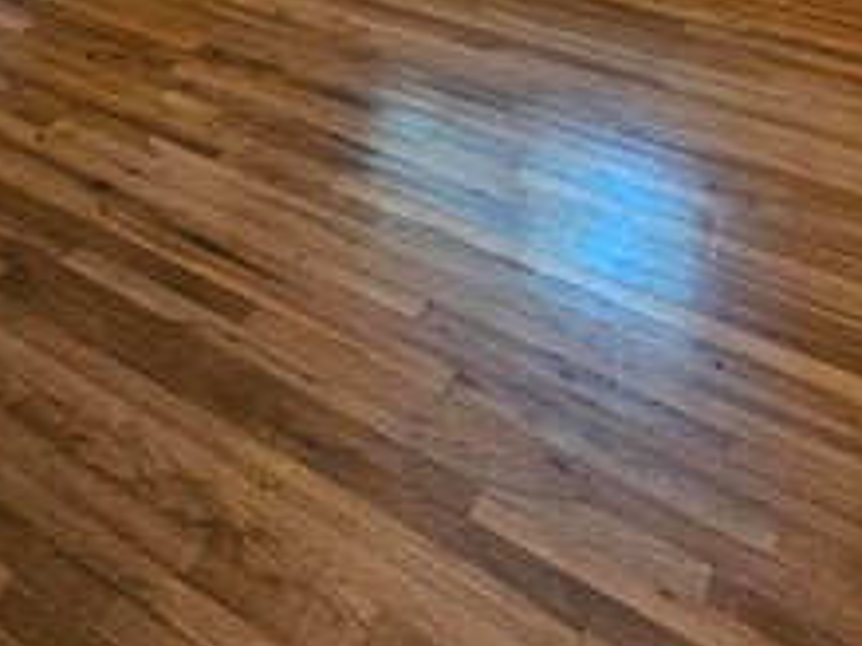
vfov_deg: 24.6
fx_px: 946
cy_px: -414
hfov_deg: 47.6
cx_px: 244
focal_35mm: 38
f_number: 2.2
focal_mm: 2.2
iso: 320
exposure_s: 1/40
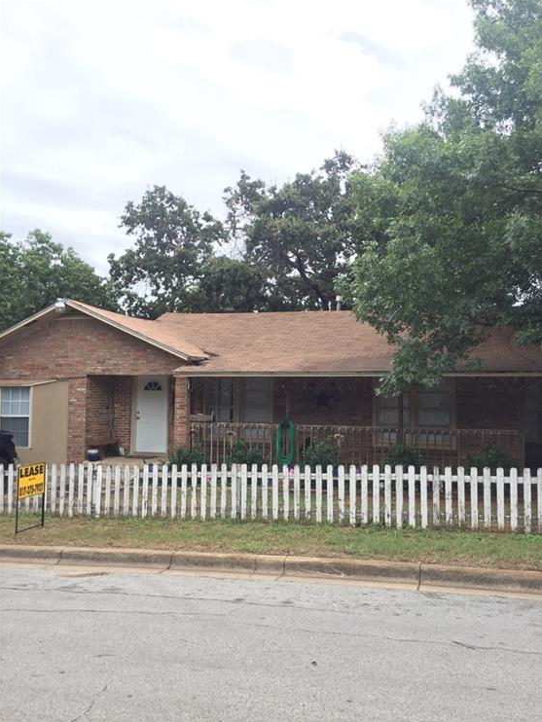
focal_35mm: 30
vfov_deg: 59.9
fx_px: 626
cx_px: 278
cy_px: 367
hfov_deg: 46.8
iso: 32
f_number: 2.2
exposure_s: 1/565
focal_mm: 4.15
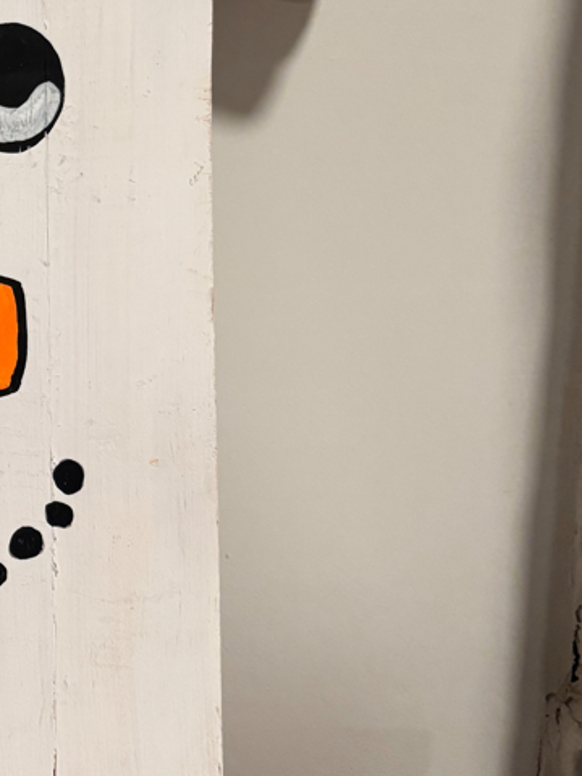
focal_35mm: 65
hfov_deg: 21.0
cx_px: -118
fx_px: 1457
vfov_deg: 28.8
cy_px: 94
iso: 250
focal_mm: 5.96
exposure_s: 1/60
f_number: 1.6
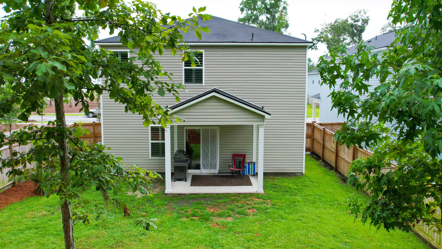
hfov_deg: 61.0
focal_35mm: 32
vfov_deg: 36.7
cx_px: 215
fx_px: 375
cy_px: 126
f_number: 2.8
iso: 100
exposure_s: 1/350
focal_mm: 8.38
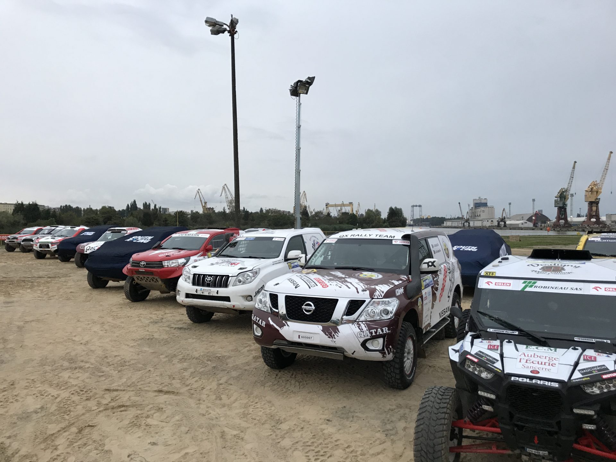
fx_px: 498
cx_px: 308
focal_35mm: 28
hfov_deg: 63.4
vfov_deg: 49.7
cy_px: 231
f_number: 1.8
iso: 32
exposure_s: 1/33
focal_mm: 3.99
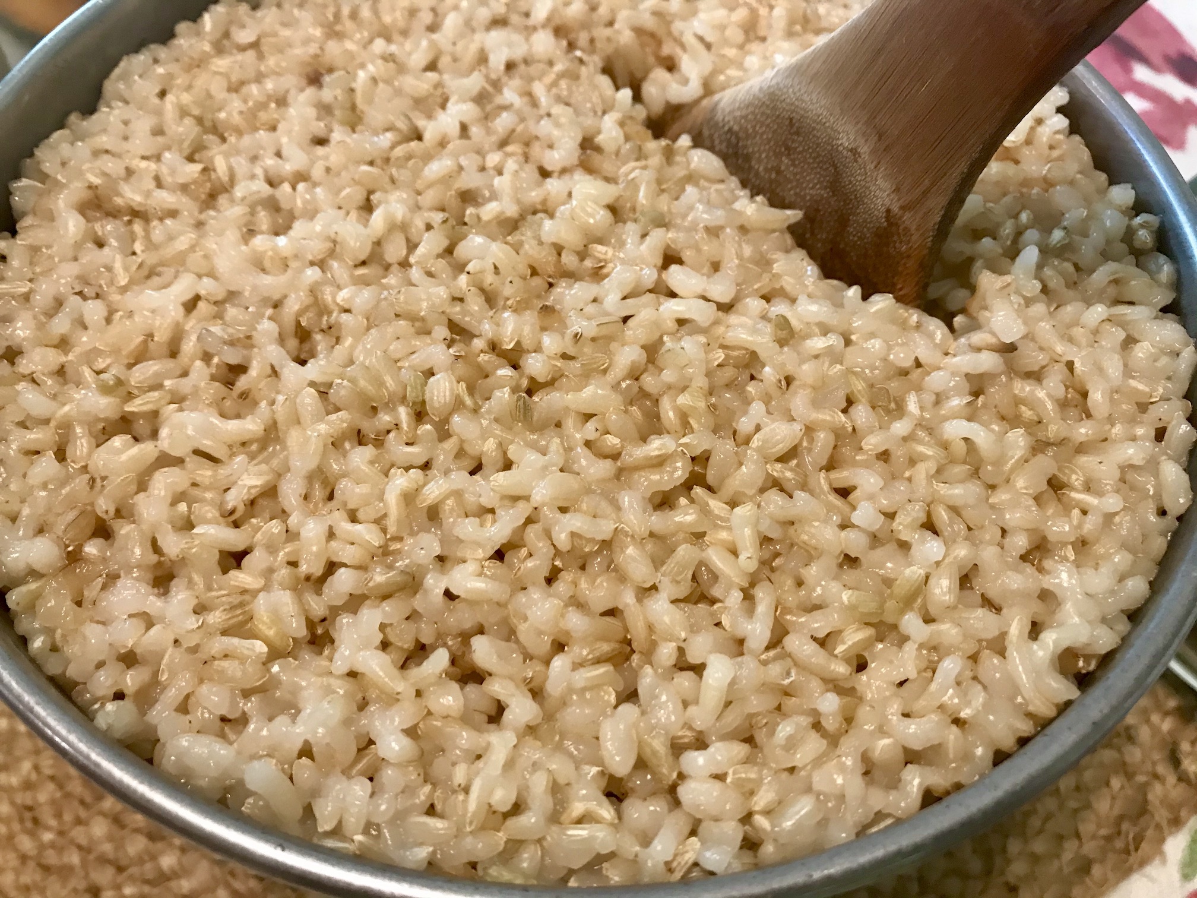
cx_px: 598
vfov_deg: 49.7
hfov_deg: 63.4
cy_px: 449
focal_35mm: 28
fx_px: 968
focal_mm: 3.99
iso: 40
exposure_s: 1/20
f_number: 1.8
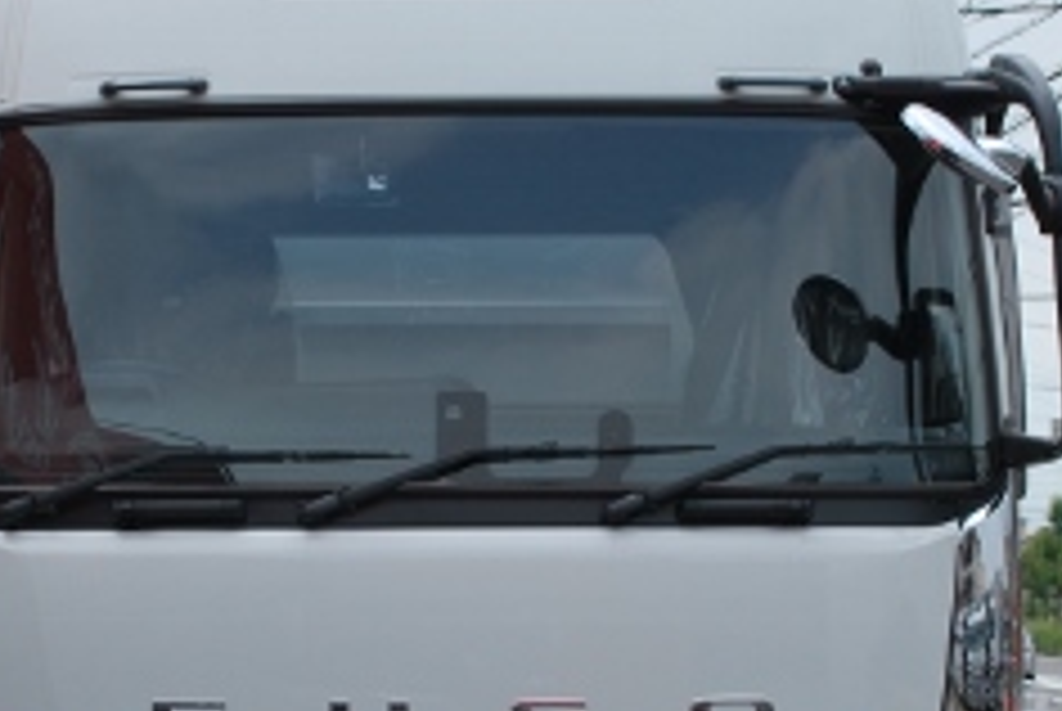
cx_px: 464
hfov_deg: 15.7
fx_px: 3840
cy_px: 518
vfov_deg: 10.6
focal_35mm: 130
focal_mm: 32
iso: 100
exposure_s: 1/200
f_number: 7.1
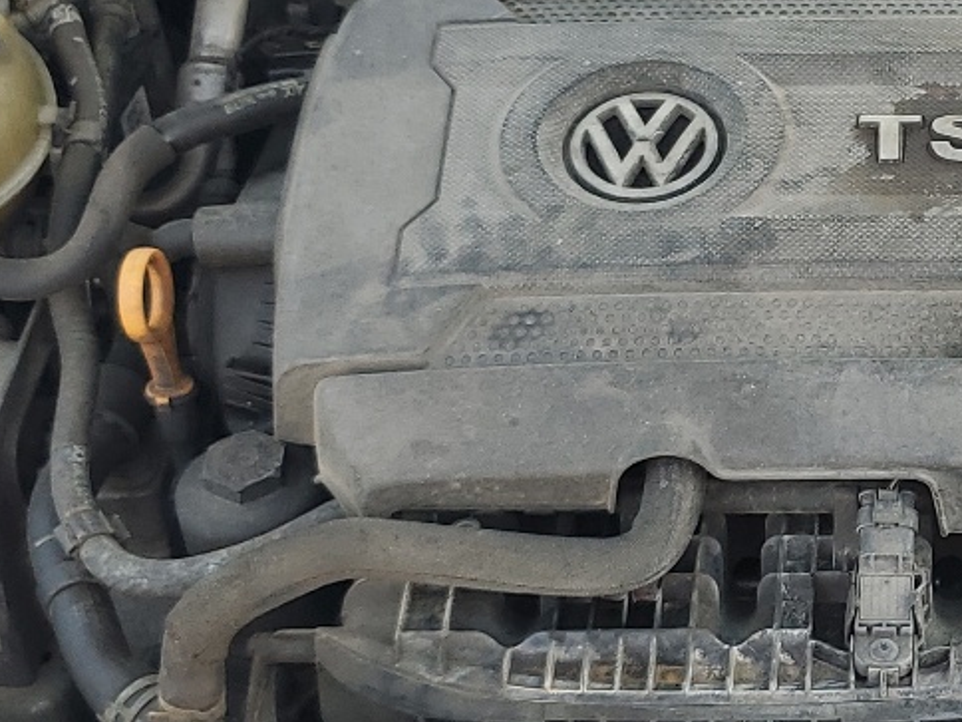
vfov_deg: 17.2
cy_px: 390
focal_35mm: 86
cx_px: 986
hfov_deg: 21.8
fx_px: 2390
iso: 50
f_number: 1.5
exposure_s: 1/278
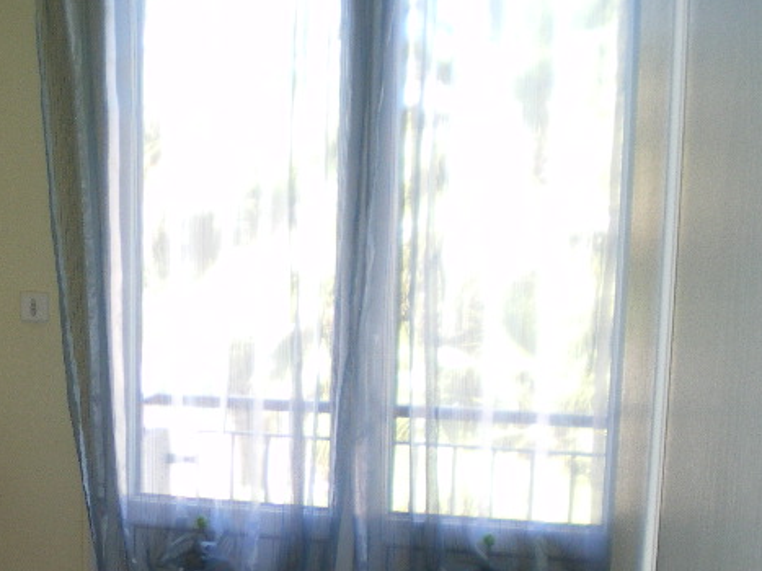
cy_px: 558
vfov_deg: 18.2
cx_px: 46
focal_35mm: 79
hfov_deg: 23.9
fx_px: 1739
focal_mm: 6.3
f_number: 3.1
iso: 100
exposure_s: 1/50
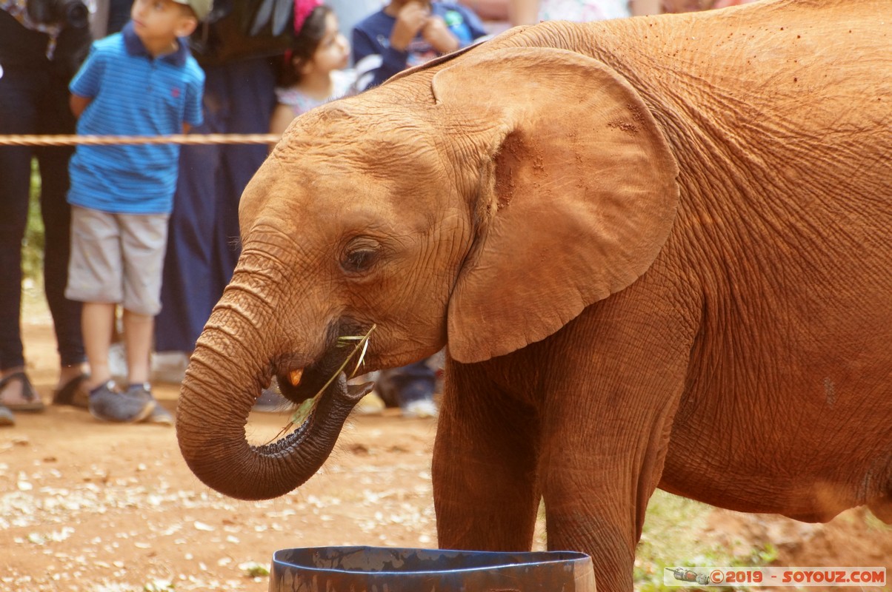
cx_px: 446
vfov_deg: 3.0
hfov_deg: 4.6
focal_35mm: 450
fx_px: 11138
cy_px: 296
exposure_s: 1/500
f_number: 8
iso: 800
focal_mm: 300
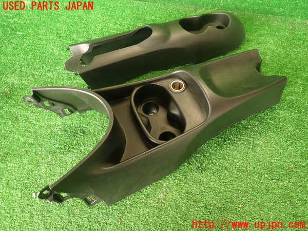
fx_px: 222
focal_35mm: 25
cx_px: 154
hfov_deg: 69.4
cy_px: 116
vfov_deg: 54.9
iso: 200
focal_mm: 4.5
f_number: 2
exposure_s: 1/30
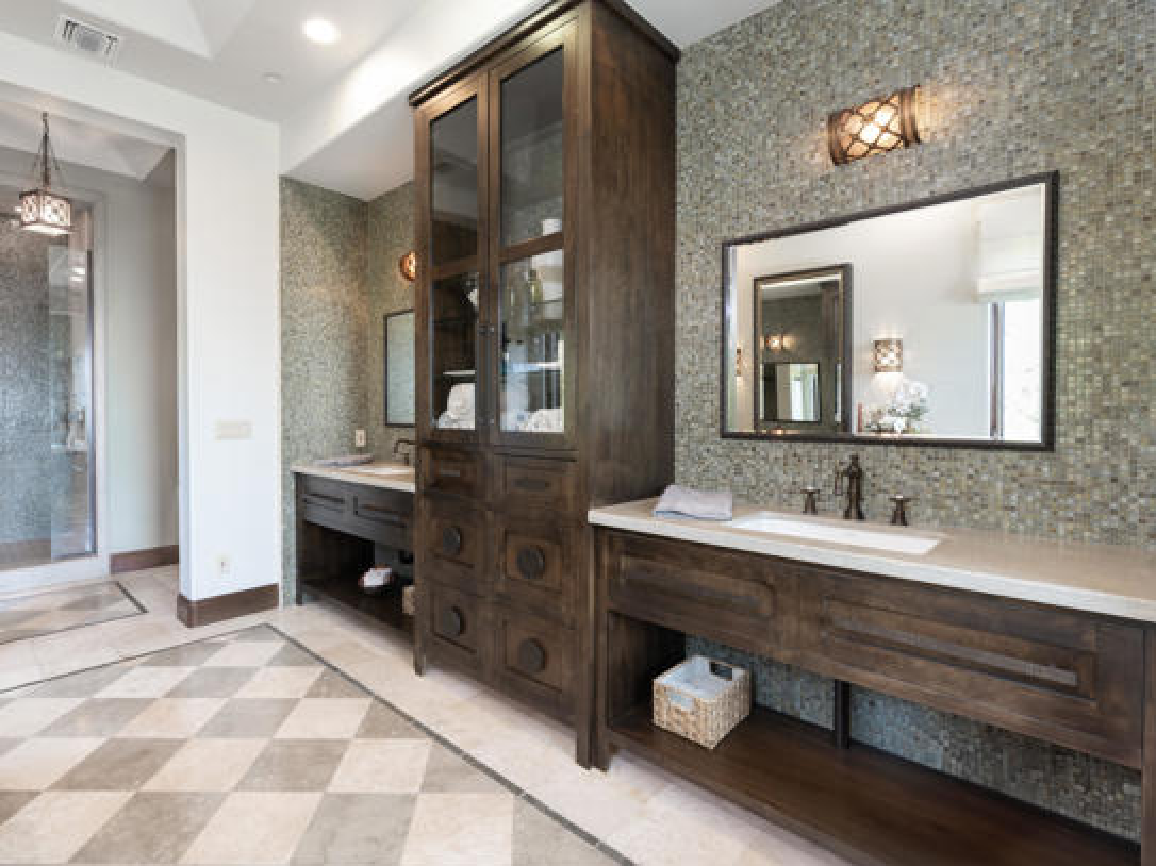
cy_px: 420
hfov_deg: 90.6
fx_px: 568
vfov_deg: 74.7
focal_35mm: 17
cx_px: 511
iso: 200
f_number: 8
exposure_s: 1/2.5
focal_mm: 15
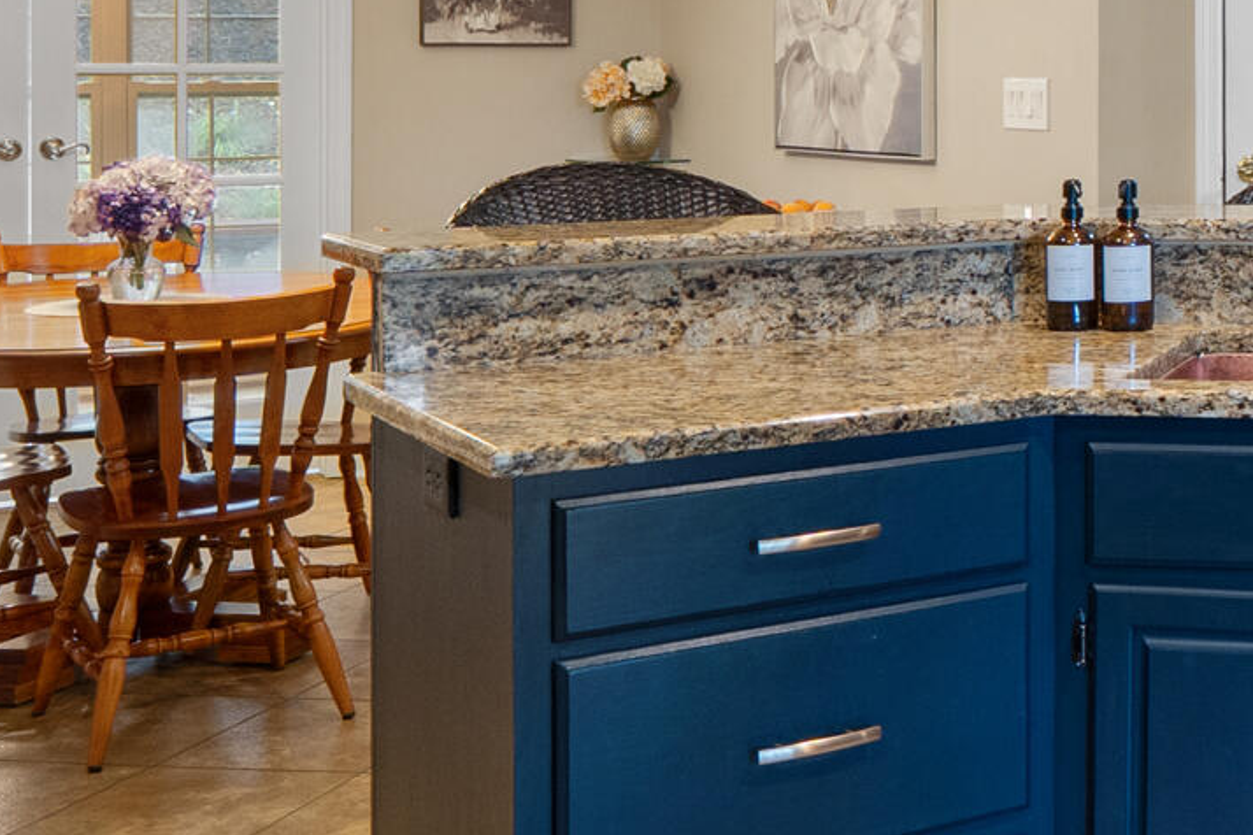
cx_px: 1411
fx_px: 2193
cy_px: 122
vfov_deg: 21.2
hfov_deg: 28.6
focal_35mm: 63
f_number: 9
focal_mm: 12
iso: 250
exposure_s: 1.6
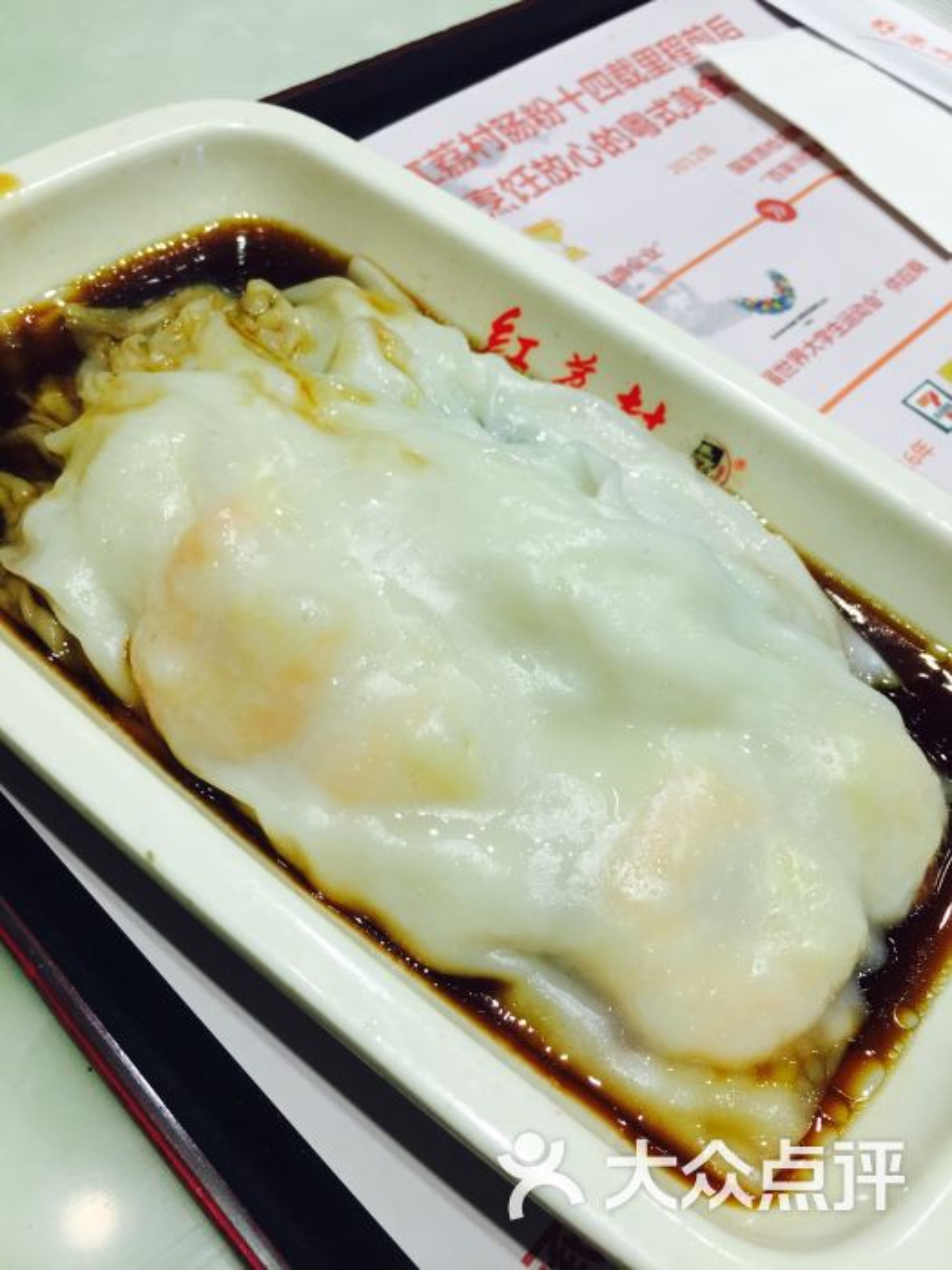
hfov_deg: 48.2
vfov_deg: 61.7
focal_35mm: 29
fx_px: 1063
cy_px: 635
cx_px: 476
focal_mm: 4.15
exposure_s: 1/100
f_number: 2.2
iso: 40
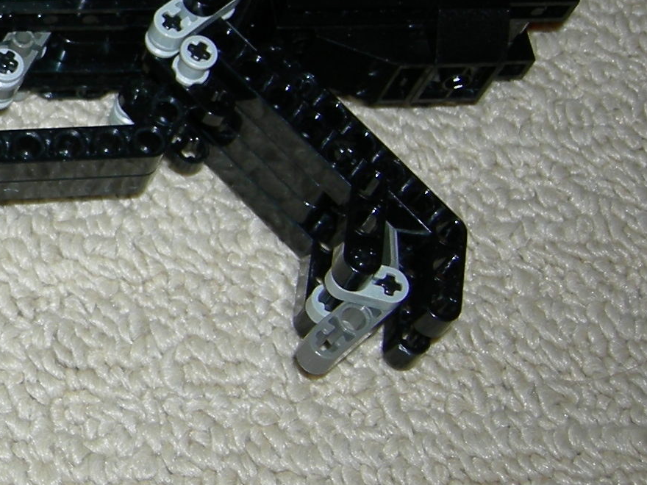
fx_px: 1981
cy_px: 30
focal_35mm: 106
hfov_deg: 17.1
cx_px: -268
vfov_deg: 13.8
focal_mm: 7.5
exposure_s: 1/60.1
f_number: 2.7
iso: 64
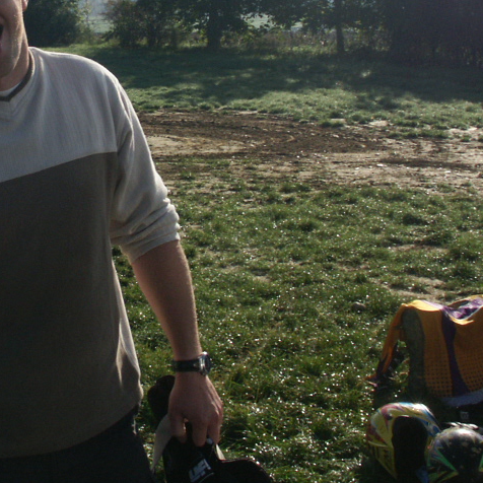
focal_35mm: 69
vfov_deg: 24.3
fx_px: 1089
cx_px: 59
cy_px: 56
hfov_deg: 24.4
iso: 100
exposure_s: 1/1000
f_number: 4.5
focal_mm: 7.59
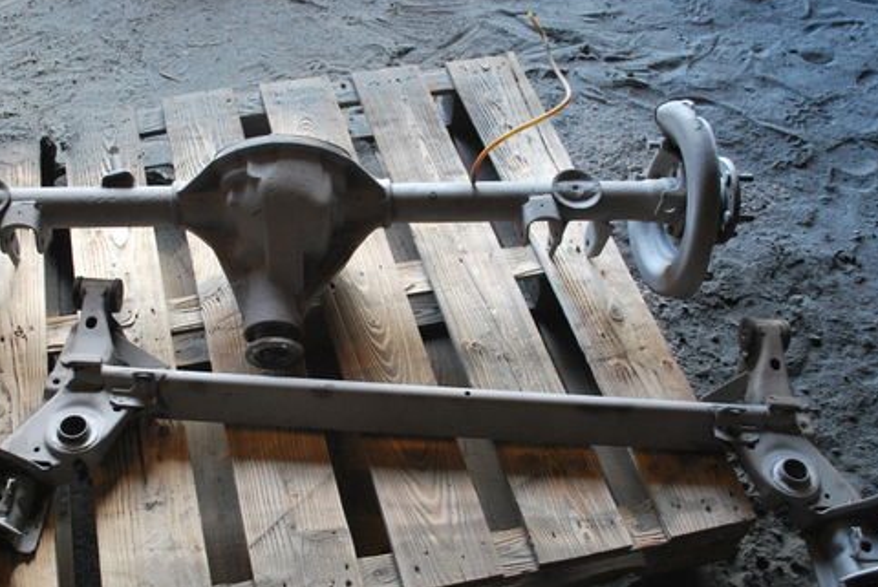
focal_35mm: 40
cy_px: 349
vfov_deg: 33.4
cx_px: 364
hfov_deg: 48.2
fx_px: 976
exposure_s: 1/80
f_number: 3.8
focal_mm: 20
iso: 800
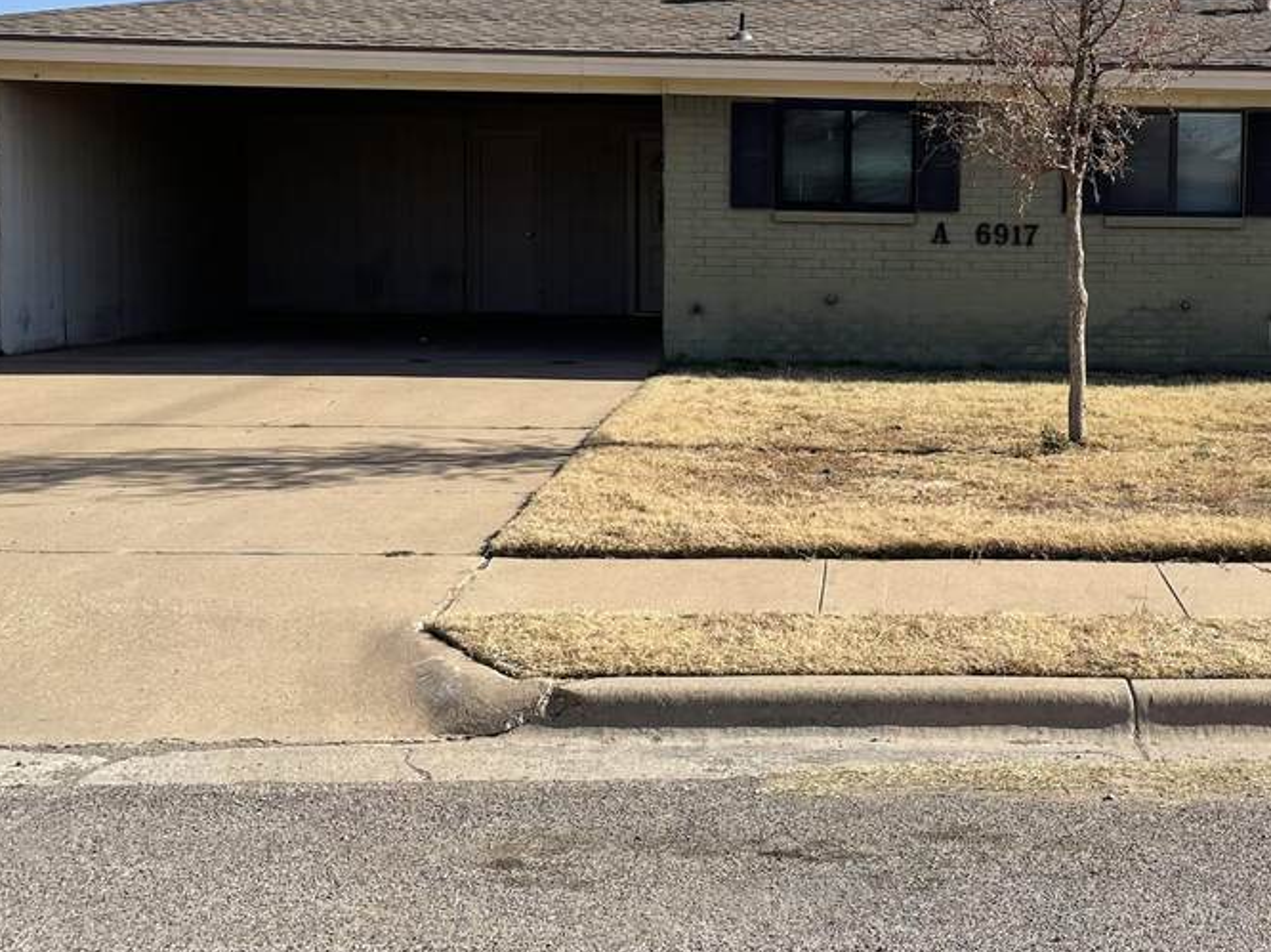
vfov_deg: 29.0
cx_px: 996
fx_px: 1835
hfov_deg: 37.0
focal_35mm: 50
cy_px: 355
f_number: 1.6
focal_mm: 4.2
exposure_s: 1/3125
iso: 32
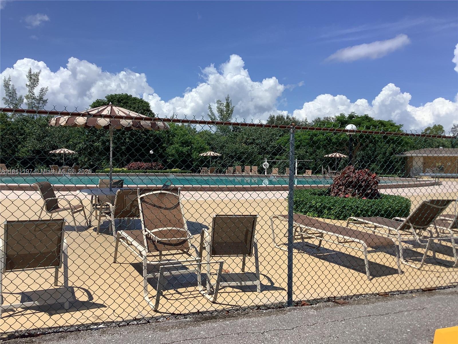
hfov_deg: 58.4
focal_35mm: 31
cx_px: 229
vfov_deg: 45.4
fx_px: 410
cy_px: 172
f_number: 2.4
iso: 25
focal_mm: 3.3
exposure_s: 1/1894
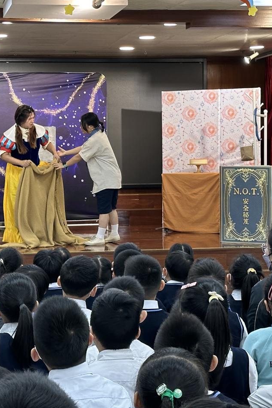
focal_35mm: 90
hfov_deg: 15.2
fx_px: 1019
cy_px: 177
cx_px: 95
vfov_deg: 22.6
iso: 125
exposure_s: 1/100
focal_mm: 6.86
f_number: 1.78
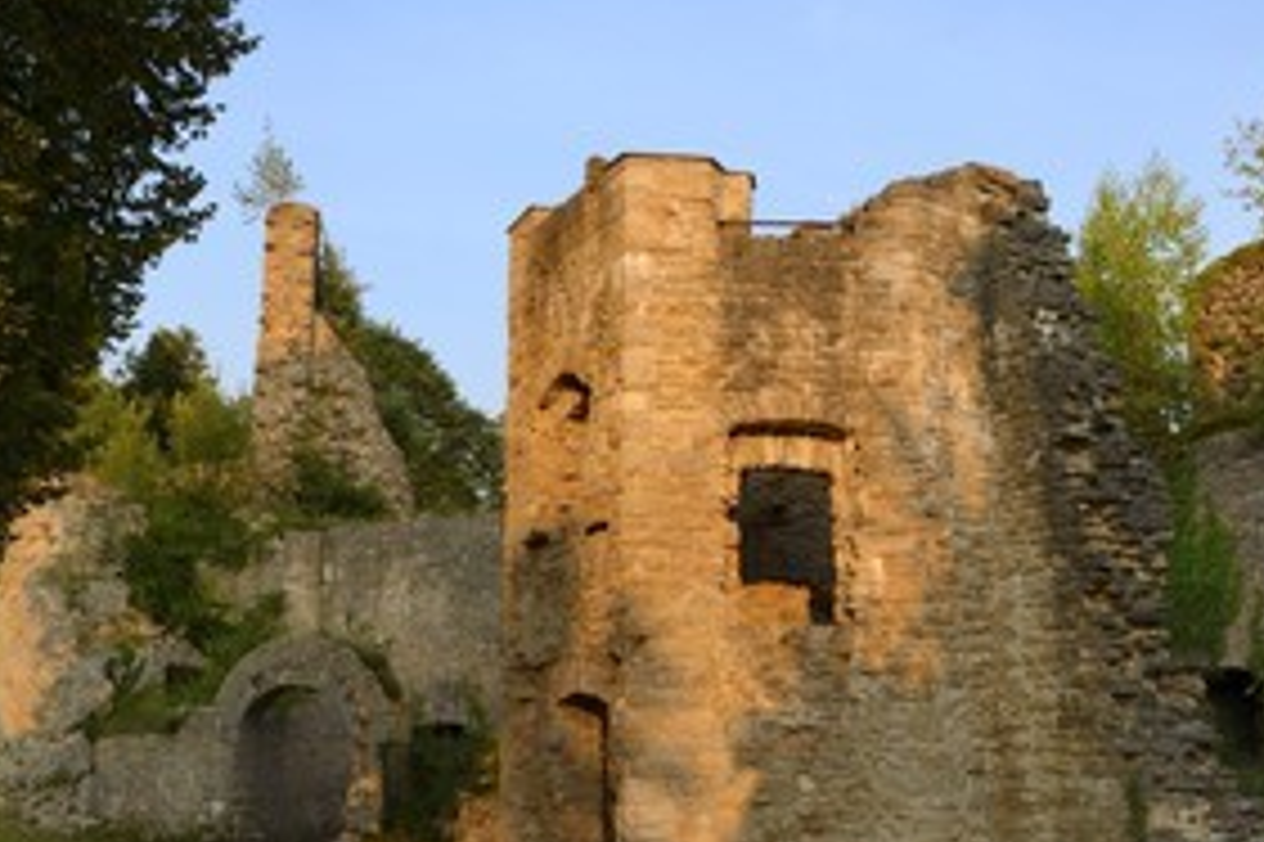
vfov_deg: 36.6
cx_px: 717
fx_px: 1263
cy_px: 536
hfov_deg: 53.0
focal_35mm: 36
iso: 400
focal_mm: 24
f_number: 13
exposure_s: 1/160
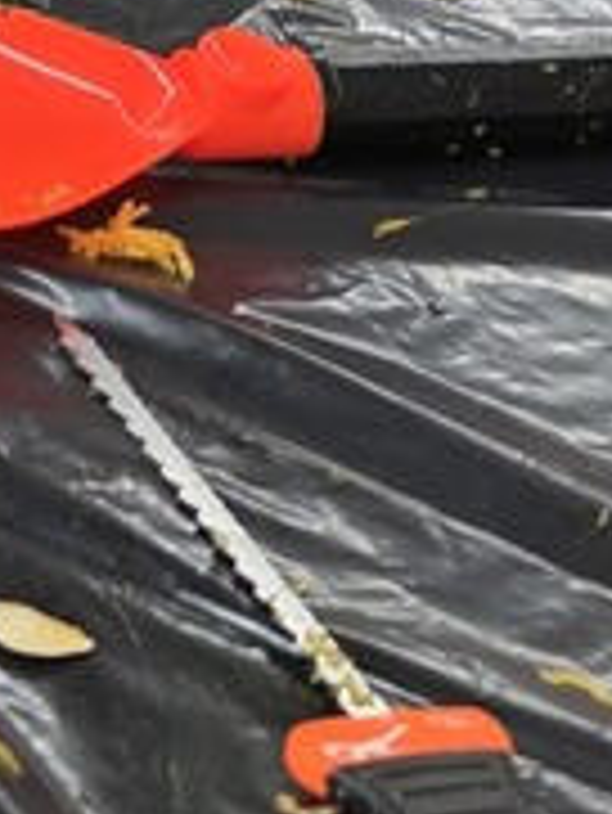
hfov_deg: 10.6
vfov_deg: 12.2
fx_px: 3061
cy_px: -1115
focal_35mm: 130
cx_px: -526
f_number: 1.7
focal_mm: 6.3
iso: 100
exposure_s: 1/65.1
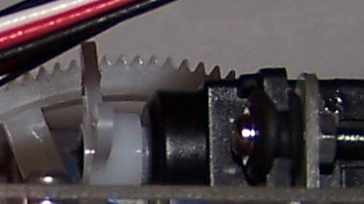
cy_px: 276
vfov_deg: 4.6
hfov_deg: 8.2
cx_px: -98
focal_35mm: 260
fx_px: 2508
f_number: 2.8
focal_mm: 6.3
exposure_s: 1/60
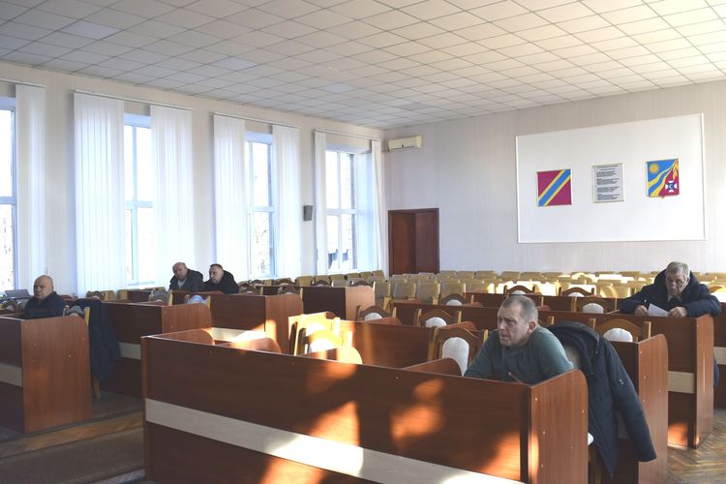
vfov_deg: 40.0
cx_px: 363
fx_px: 665
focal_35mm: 33
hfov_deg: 57.2
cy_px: 242
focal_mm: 22
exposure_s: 1/200
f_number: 7.1
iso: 400
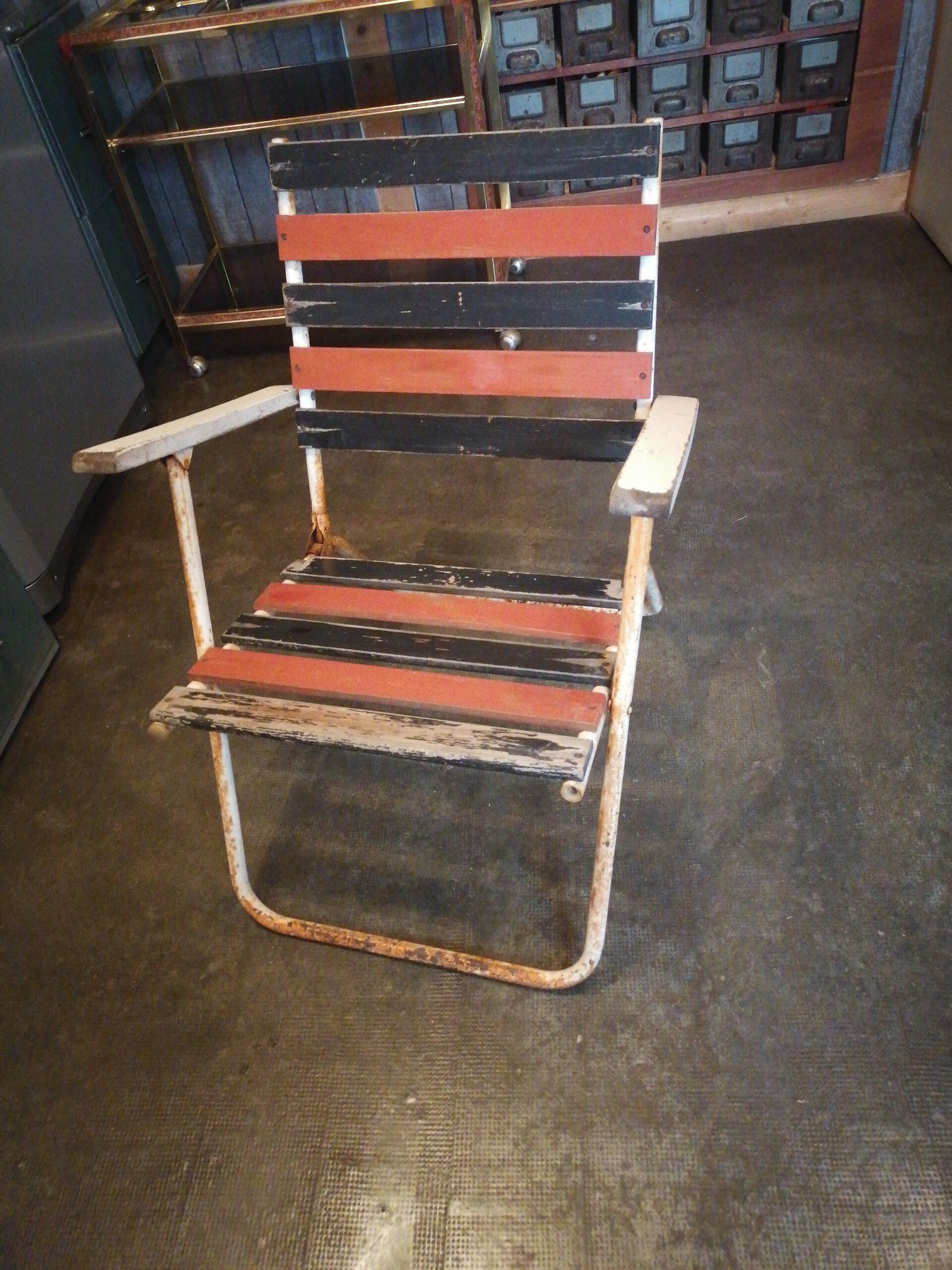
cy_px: 635
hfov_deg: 51.4
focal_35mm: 27
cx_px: 476
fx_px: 990
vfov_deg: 65.3
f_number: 1.8
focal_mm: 5.3
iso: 1778
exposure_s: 1/20
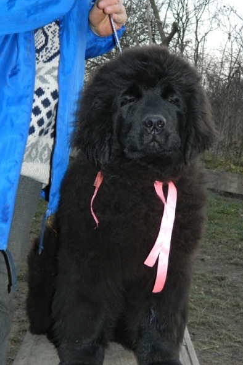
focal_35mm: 60
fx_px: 608
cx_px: 124
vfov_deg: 33.4
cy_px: 181
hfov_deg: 22.6
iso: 200
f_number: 3.8
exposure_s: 1/50
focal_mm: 10.2
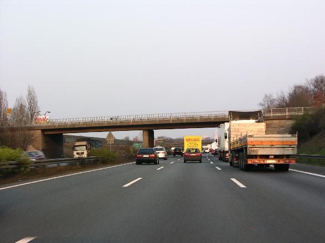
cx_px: 162
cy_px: 122
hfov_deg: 27.8
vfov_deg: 21.0
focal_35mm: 70
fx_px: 657
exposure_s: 1/58.3
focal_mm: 17.8
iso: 50
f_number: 4.7
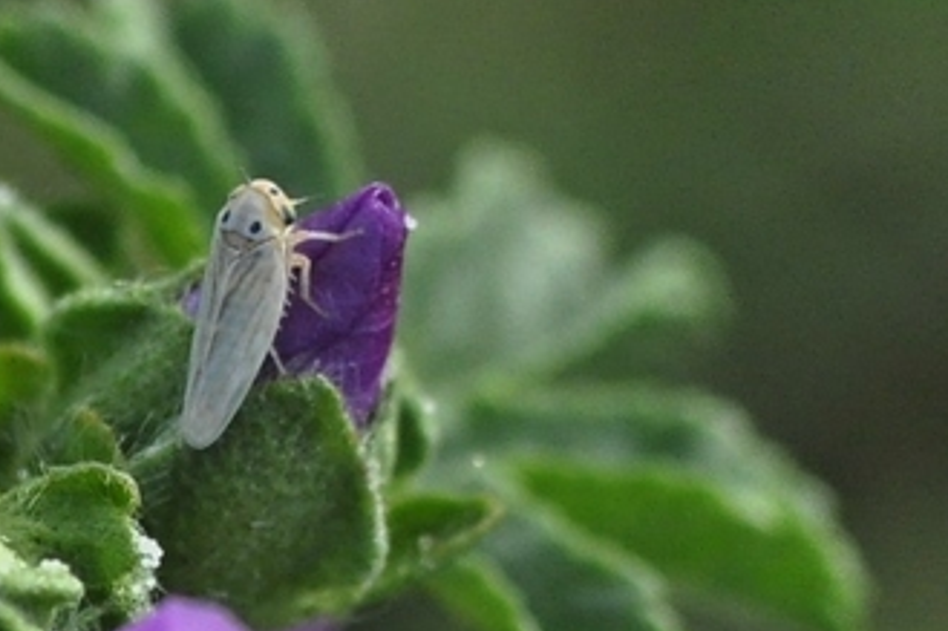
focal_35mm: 777
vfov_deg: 1.8
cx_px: -424
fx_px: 20462
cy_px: 1253
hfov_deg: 2.6
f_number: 9
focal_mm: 105
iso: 1000
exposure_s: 1/500
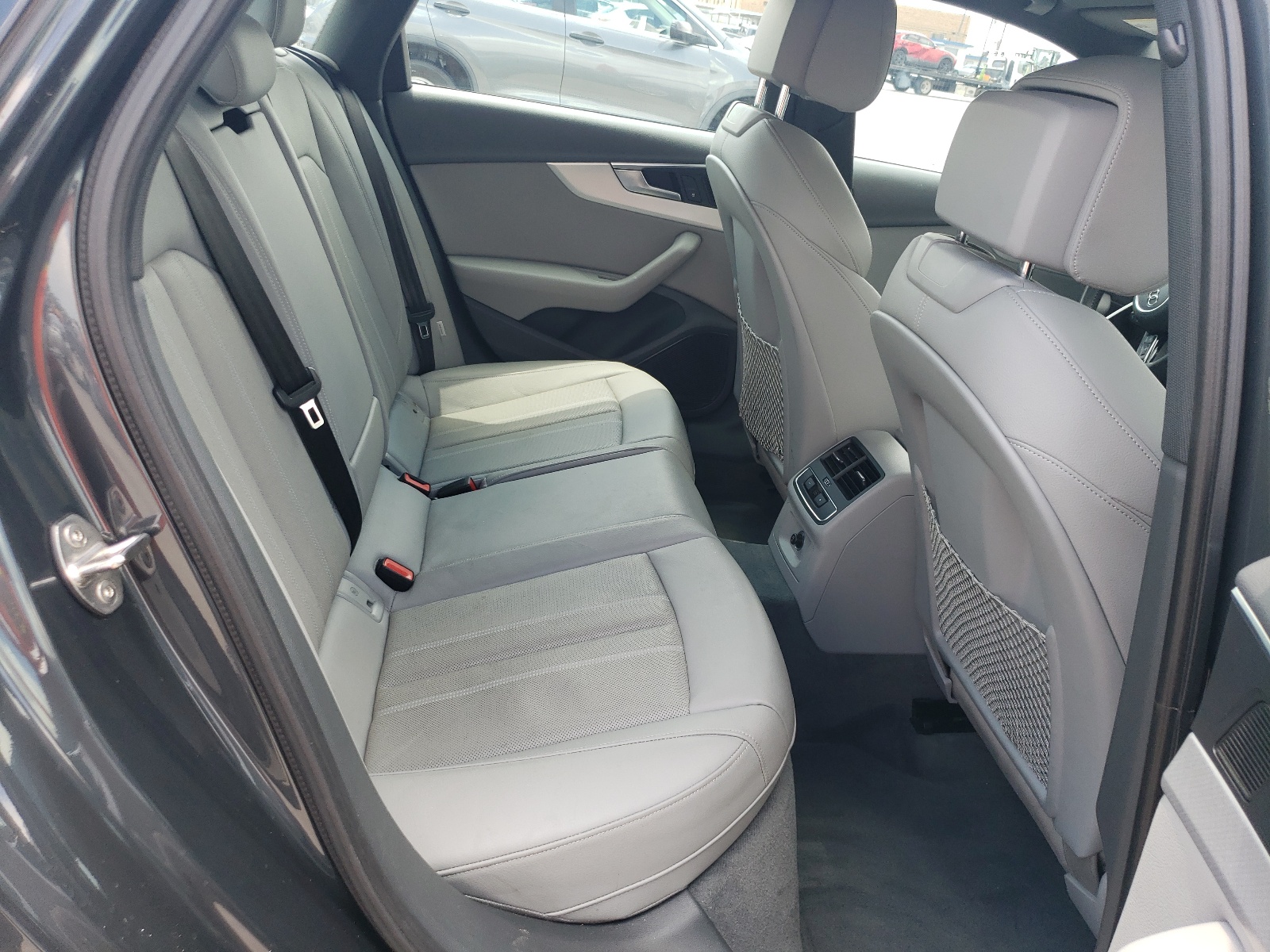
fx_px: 954
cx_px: 635
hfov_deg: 67.3
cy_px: 476
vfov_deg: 53.1
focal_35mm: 26
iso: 50
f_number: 1.5
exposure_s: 1/227
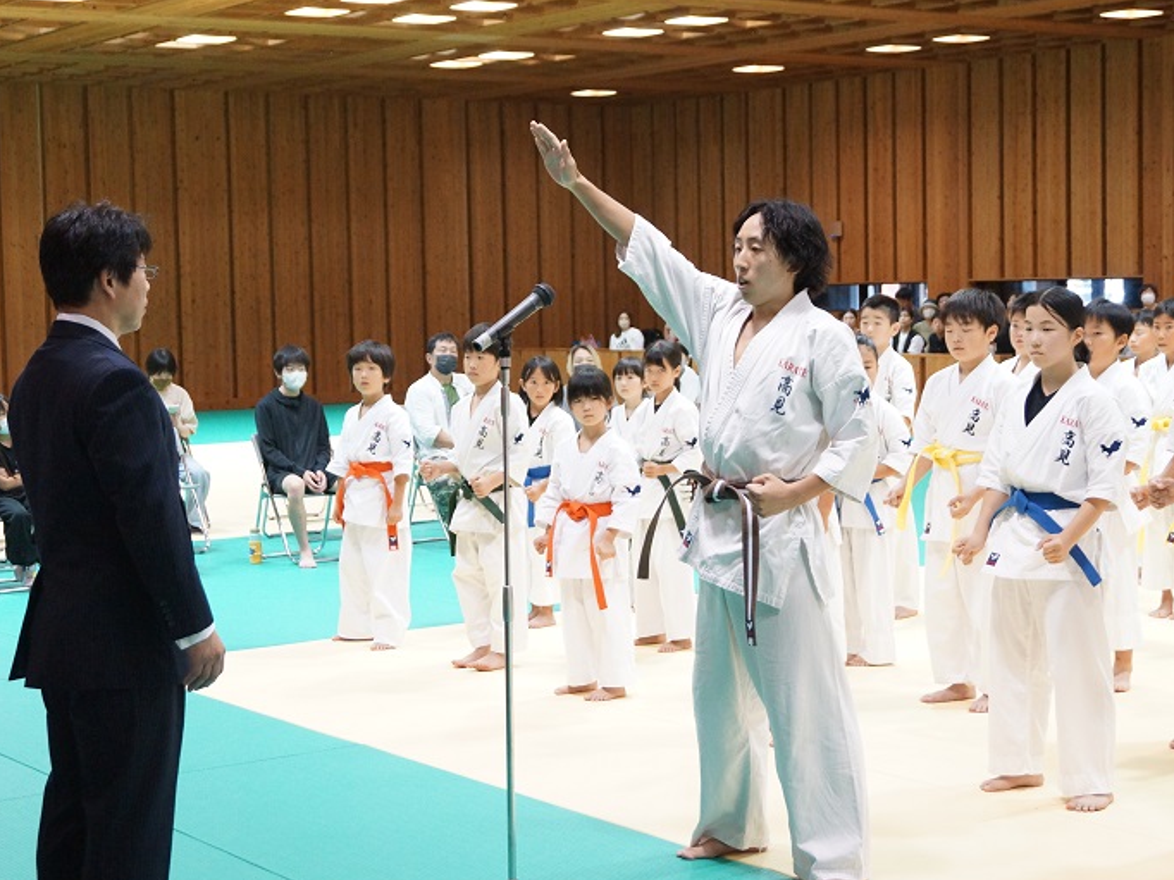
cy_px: 443
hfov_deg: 33.5
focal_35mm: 58
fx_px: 1951
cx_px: 522
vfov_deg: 25.4
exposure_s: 1/50
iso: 1600
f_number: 5
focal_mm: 35
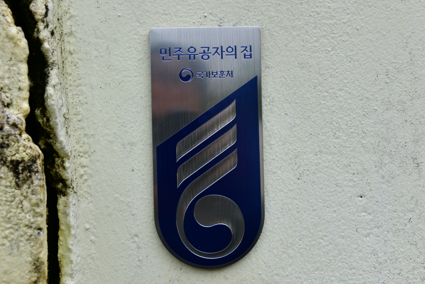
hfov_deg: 30.5
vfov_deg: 20.6
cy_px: 142
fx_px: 779
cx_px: 212
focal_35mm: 66
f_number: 8
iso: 125
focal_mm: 55
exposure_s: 1/250
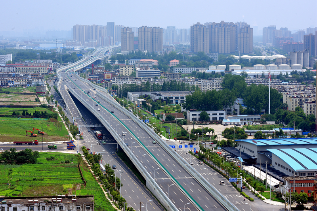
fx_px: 837
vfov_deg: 14.4
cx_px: 158
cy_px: 106
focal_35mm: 95
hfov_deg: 21.5
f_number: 16
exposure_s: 1/160
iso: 100
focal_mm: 95
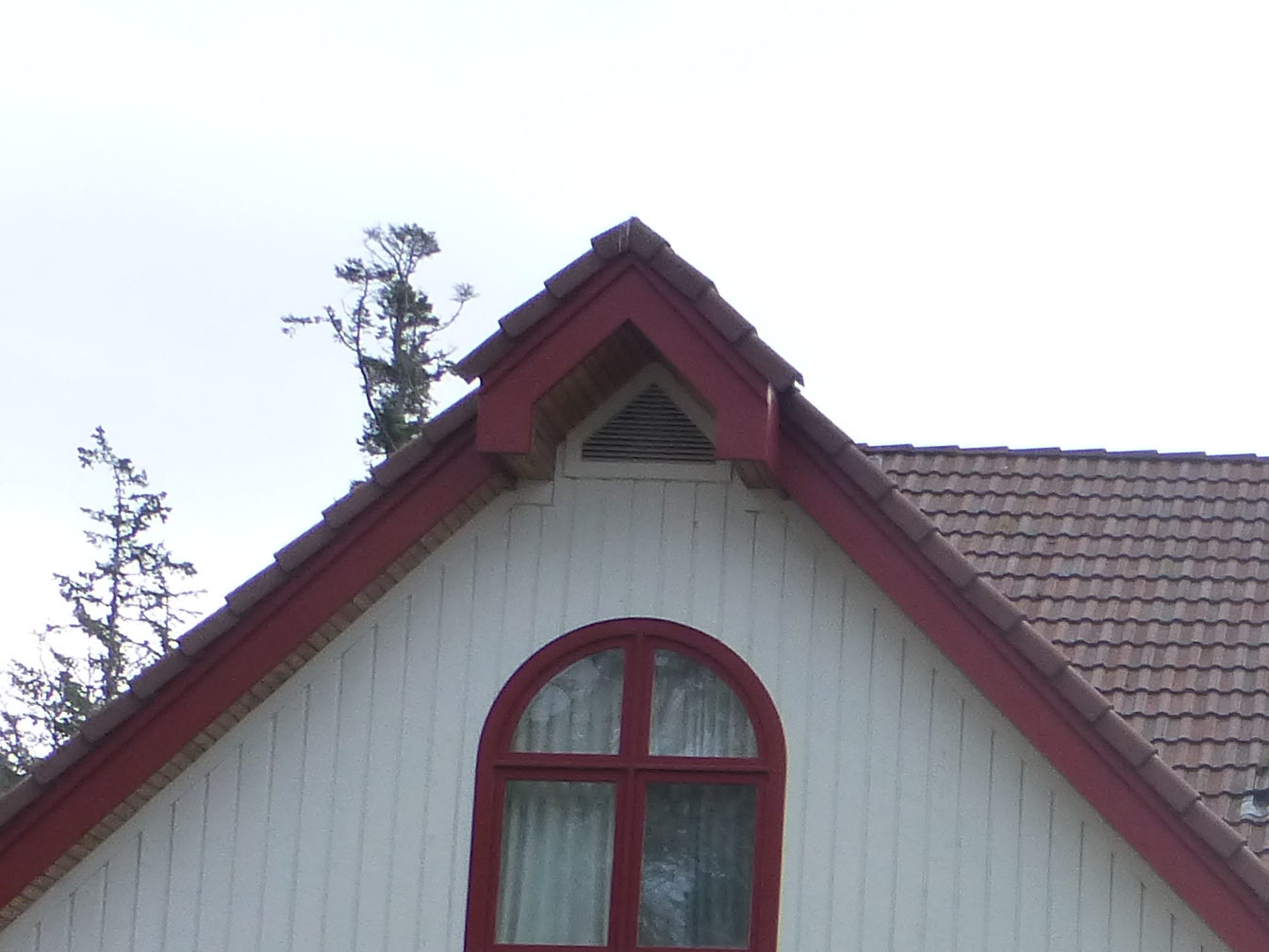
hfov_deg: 23.4
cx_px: 1478
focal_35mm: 77
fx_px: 2823
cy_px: 1239
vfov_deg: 17.9
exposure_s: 1/200
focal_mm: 4.3
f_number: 4
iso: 160
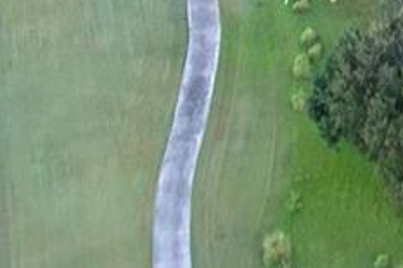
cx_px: 552
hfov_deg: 13.1
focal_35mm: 151
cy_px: -571
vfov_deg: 7.7
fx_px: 1689
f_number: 2.8
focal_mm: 8.38
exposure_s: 1/40
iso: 100
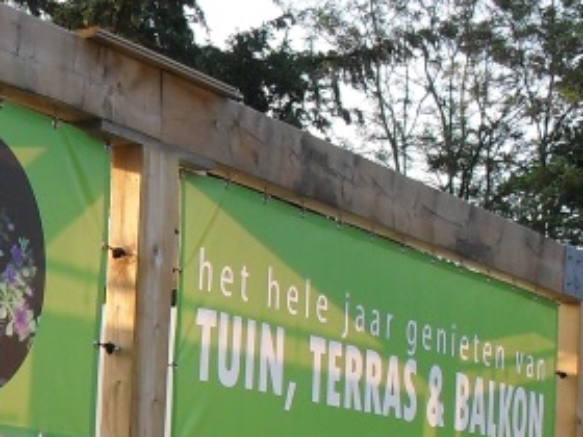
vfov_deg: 11.2
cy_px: 610
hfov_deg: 14.9
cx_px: -112
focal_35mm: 128
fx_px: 2156
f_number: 3.2
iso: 100
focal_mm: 6.3
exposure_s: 1/180
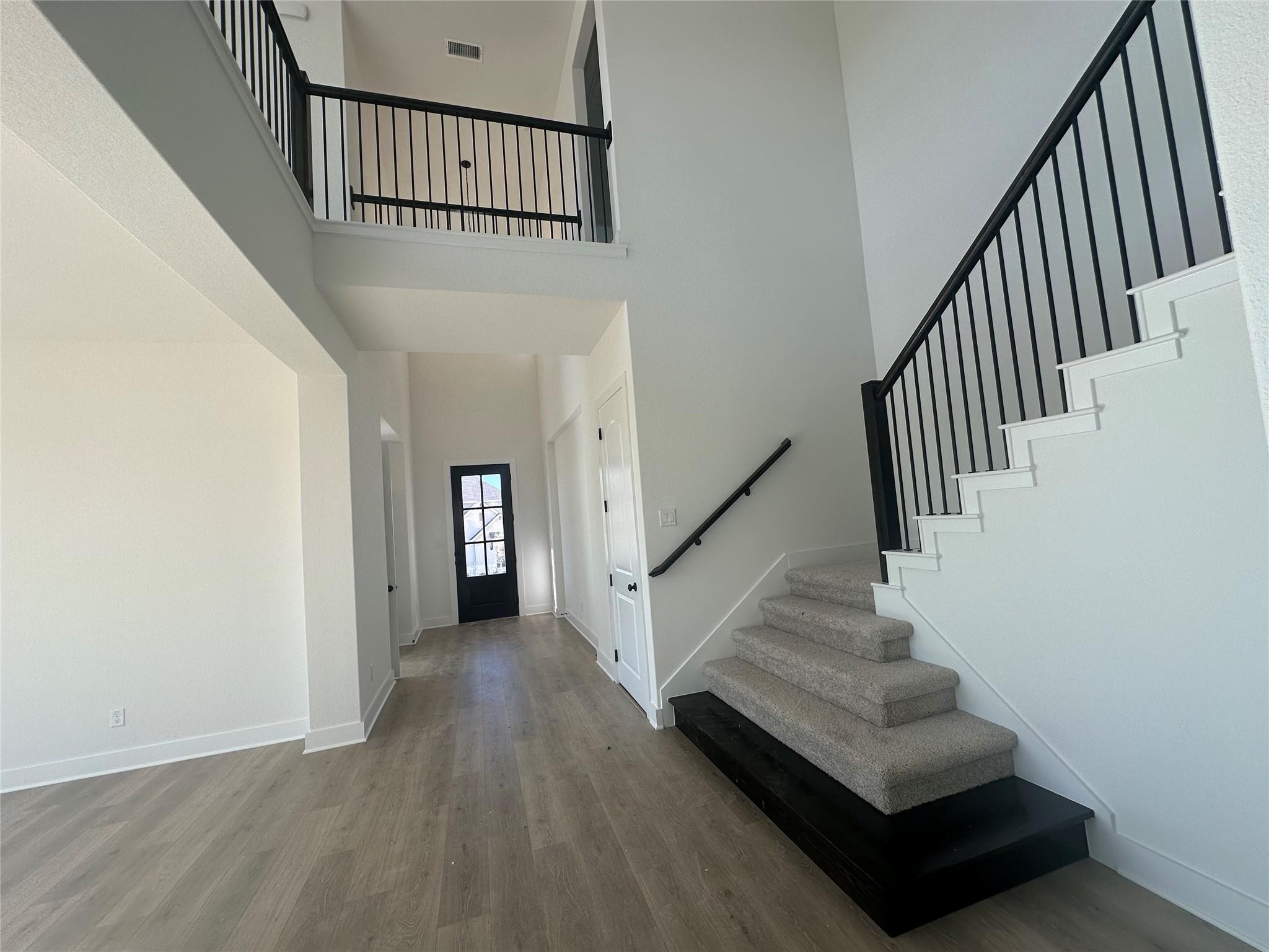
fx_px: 513
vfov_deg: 85.7
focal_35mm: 14
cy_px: 476
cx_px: 634
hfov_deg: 102.1
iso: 40
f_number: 2.2
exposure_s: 1/226
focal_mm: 2.22
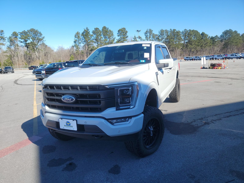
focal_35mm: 24
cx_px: 122
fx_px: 169
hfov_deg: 71.6
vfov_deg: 56.8
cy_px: 92
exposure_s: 1/406
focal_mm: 6.7
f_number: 1.8
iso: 50
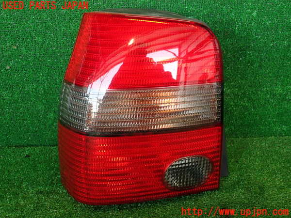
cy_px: 109
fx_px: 269
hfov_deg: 56.8
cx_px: 146
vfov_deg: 44.2
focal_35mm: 32
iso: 200
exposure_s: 1/50
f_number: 2.4
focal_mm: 5.79
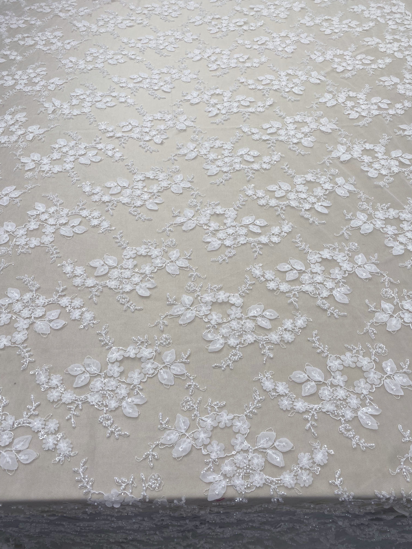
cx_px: 206
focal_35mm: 26
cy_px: 274
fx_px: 413
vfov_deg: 67.3
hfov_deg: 53.1
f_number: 1.8
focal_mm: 4.25
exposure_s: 1/123
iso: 32
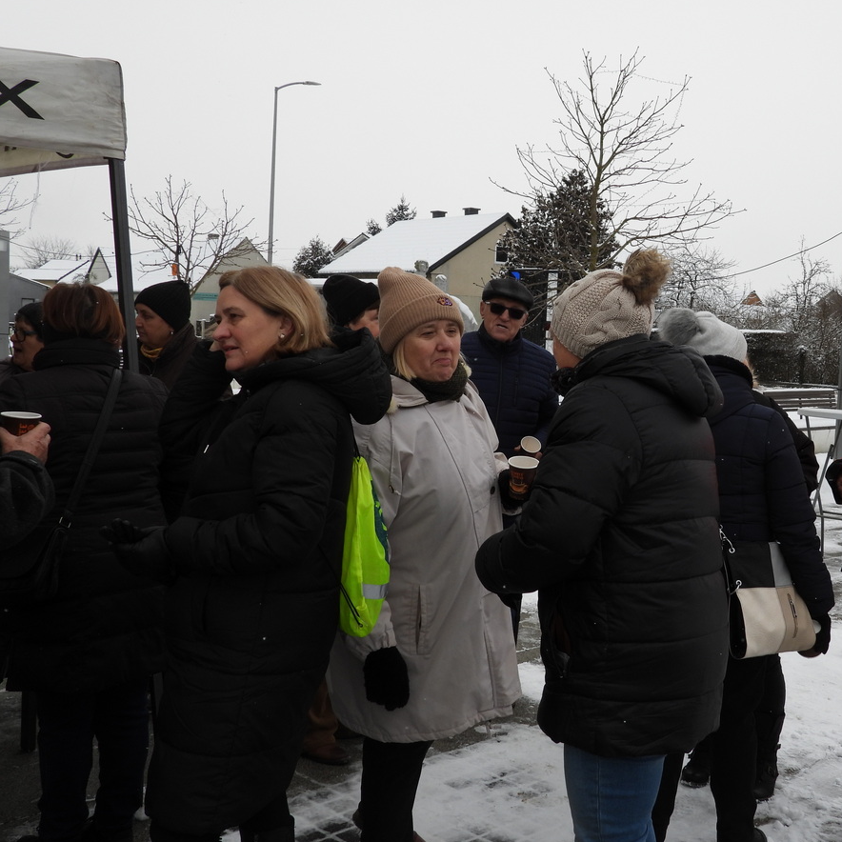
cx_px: 571
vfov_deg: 40.0
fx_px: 1156
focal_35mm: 42
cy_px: 422
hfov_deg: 39.5
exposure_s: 1/640
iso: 100
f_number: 3.2
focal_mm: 6.3
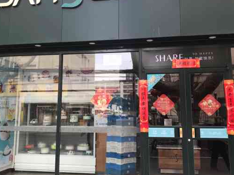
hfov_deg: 47.9
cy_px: 73
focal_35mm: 39
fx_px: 264
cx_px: 112
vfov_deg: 36.7
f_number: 1.8
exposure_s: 1/100
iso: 25
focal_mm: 3.99
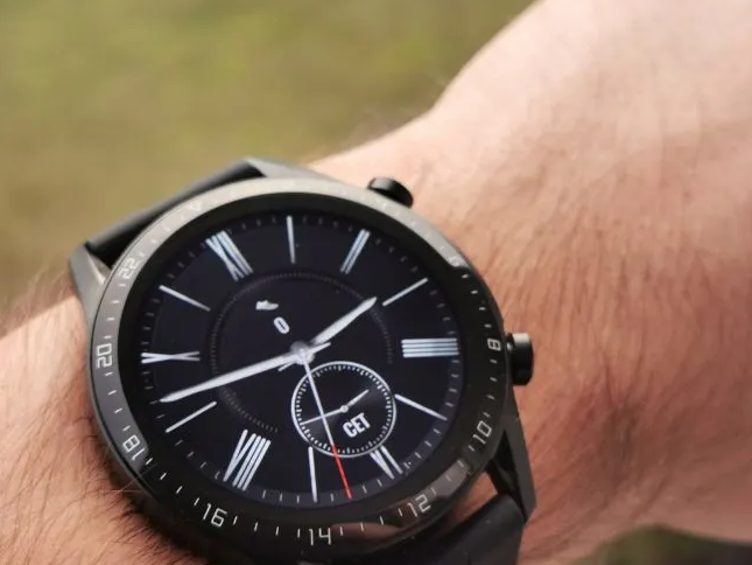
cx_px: 311
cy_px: 335
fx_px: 1456
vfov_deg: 21.9
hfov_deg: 28.9
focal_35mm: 67
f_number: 1.6
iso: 50
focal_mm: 5.56
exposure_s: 1/285
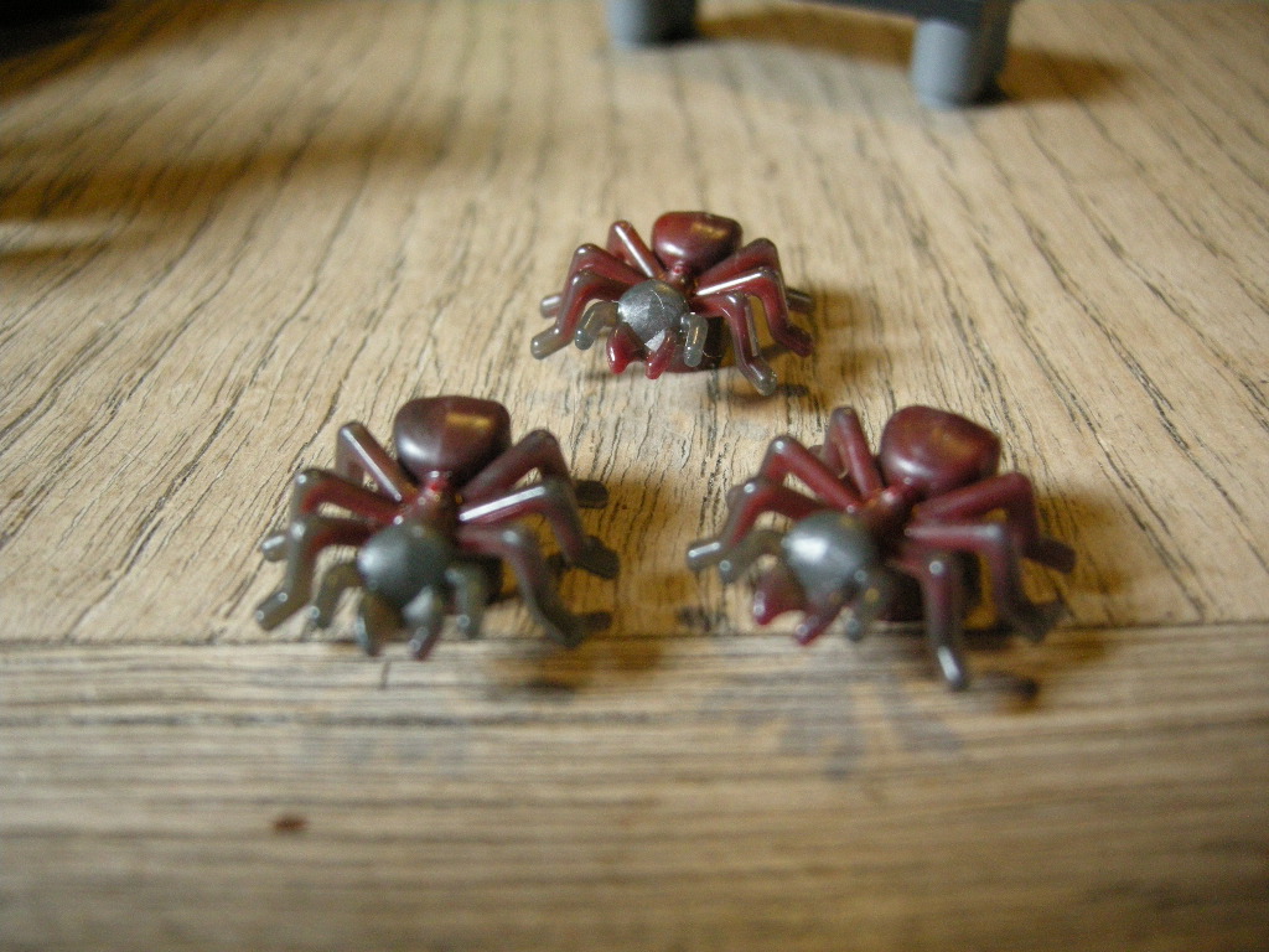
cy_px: 476
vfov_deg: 39.7
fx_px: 1320
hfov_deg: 51.4
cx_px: 634
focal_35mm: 36
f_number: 2.7
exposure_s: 1/40.7
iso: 400
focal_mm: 7.5
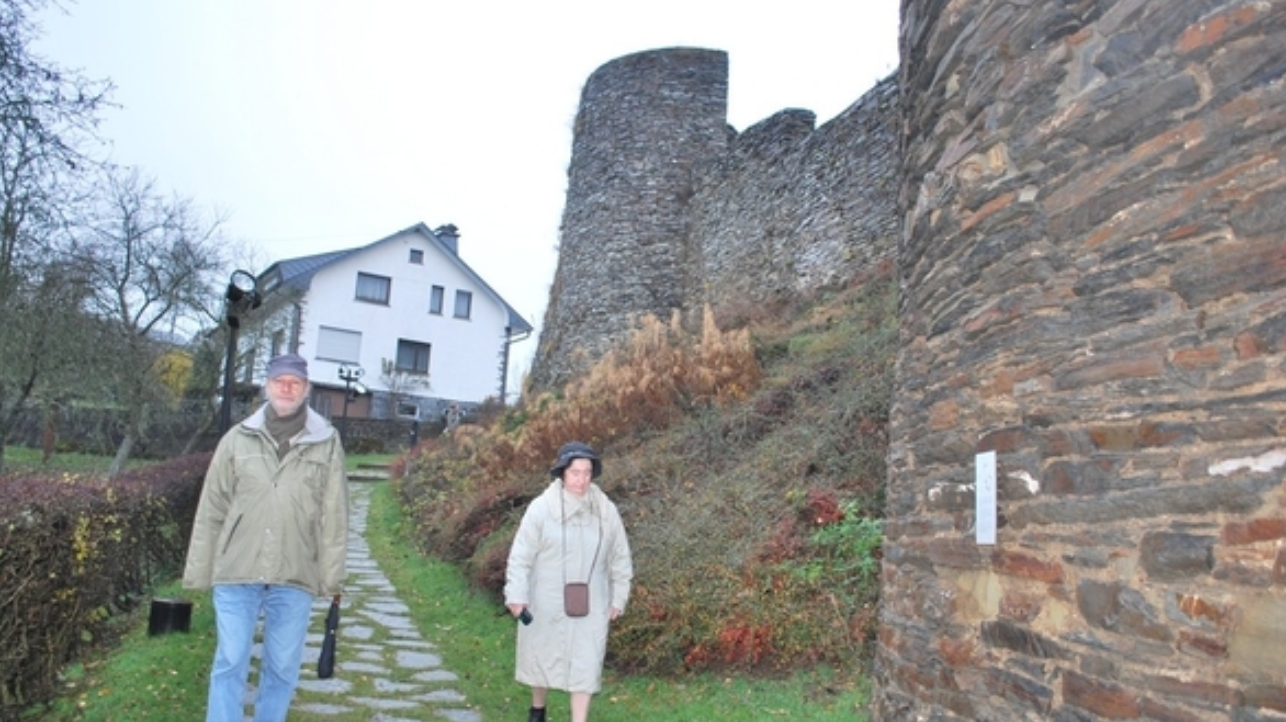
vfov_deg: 40.1
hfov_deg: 66.1
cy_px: 376
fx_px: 988
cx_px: 632
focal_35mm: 29
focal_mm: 18
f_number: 3.5
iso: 320
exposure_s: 1/60
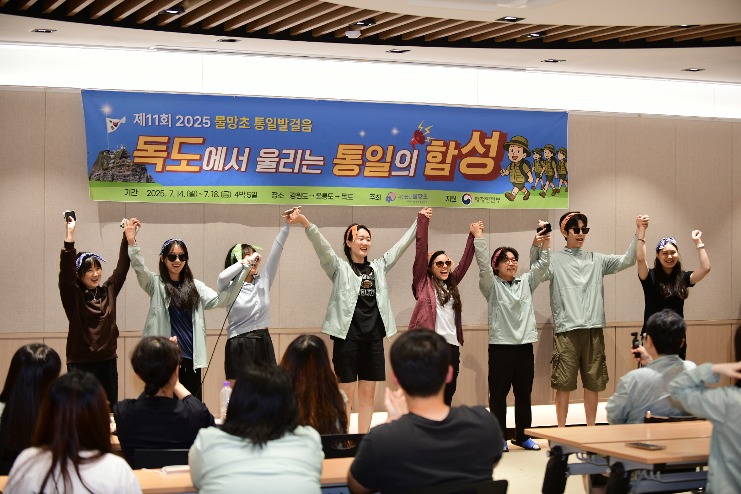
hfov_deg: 28.8
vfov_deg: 19.5
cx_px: 370
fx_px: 1441
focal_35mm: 70
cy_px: 247
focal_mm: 70
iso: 1000
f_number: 2.8
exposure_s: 1/250
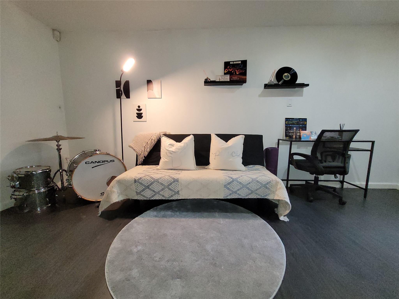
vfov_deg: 89.9
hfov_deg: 106.2
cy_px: 150
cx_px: 200
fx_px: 150
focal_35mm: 13
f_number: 2.2
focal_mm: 1.74
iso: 400
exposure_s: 1/60
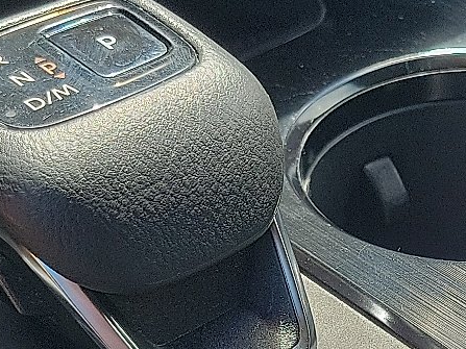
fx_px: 1252
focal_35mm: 93
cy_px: 291
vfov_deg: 15.8
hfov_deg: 20.2
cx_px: 510
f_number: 1.8
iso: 50
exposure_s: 1/476
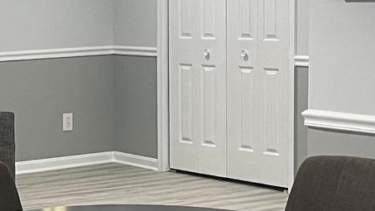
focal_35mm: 128
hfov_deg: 15.8
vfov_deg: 9.5
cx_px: -130
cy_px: 135
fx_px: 1273
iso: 200
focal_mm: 4.2
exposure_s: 1/60
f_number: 1.6
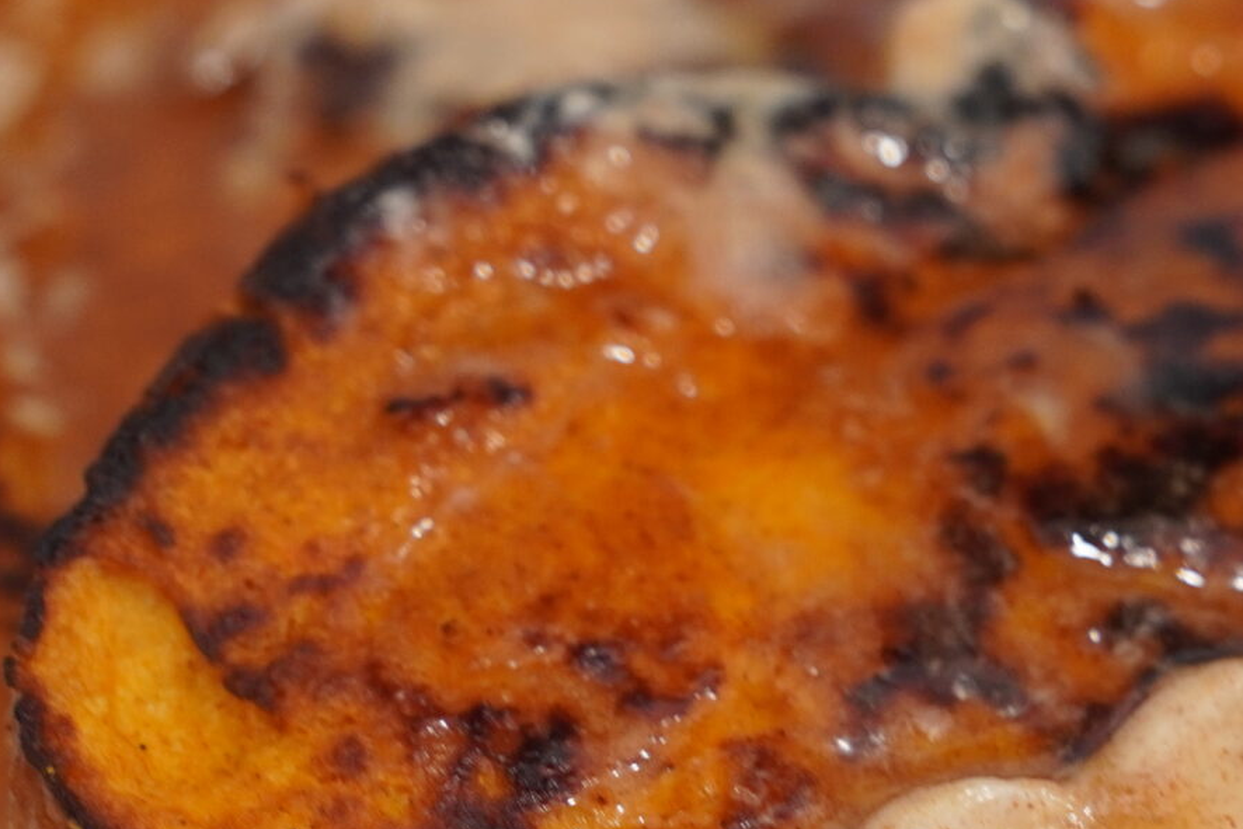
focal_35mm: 213
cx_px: 1198
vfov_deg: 6.4
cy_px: 708
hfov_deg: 9.6
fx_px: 7351
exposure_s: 1/80
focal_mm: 49.1
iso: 640
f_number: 2.8
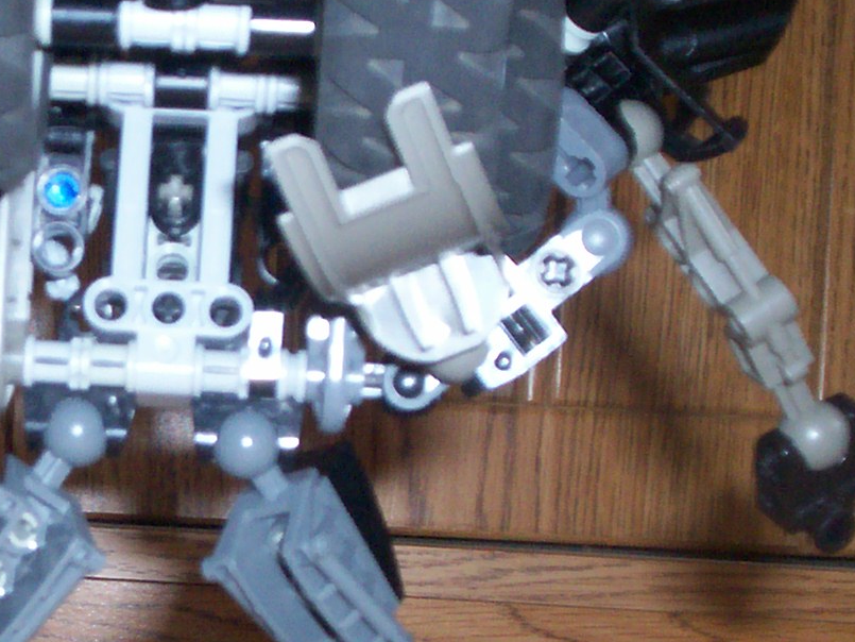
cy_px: 412
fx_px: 2544
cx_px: 0
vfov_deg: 14.4
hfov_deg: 18.6
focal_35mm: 103
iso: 140
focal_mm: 5.9
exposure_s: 1/64
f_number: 4.5
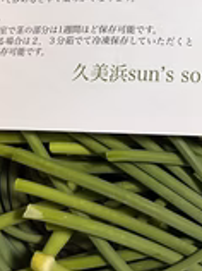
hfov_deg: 21.6
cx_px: 187
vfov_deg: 26.8
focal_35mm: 66
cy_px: -34
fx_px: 515
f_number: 1.6
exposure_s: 1/50
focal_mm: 5.1
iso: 125
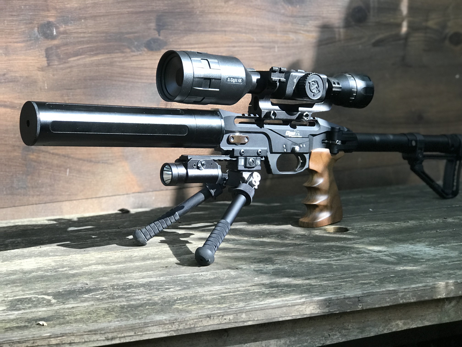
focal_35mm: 57
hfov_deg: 33.8
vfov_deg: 25.7
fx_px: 761
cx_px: 231
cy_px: 174
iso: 80
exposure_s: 1/60
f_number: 2.8
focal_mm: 6.6
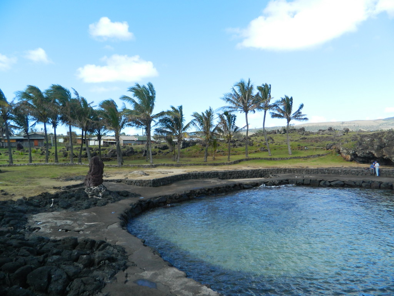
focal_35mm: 25
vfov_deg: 54.9
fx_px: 285
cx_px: 197
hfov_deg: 69.4
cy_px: 148
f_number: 3.1
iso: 80
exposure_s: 1/400
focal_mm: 4.5
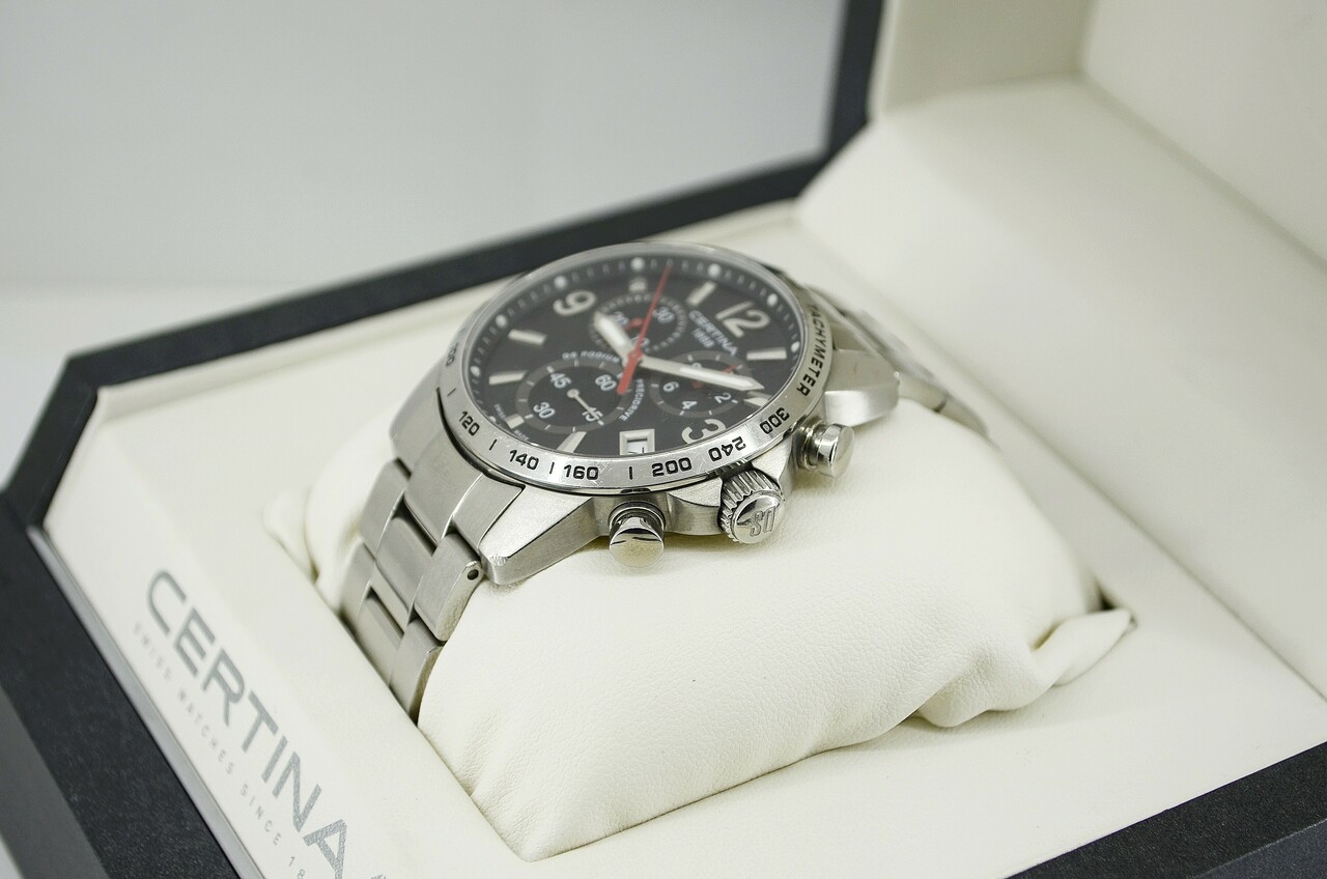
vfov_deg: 18.8
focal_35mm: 72
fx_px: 2649
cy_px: 440
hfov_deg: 28.1
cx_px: 664
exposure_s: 1/320
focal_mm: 48
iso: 400
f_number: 5.6
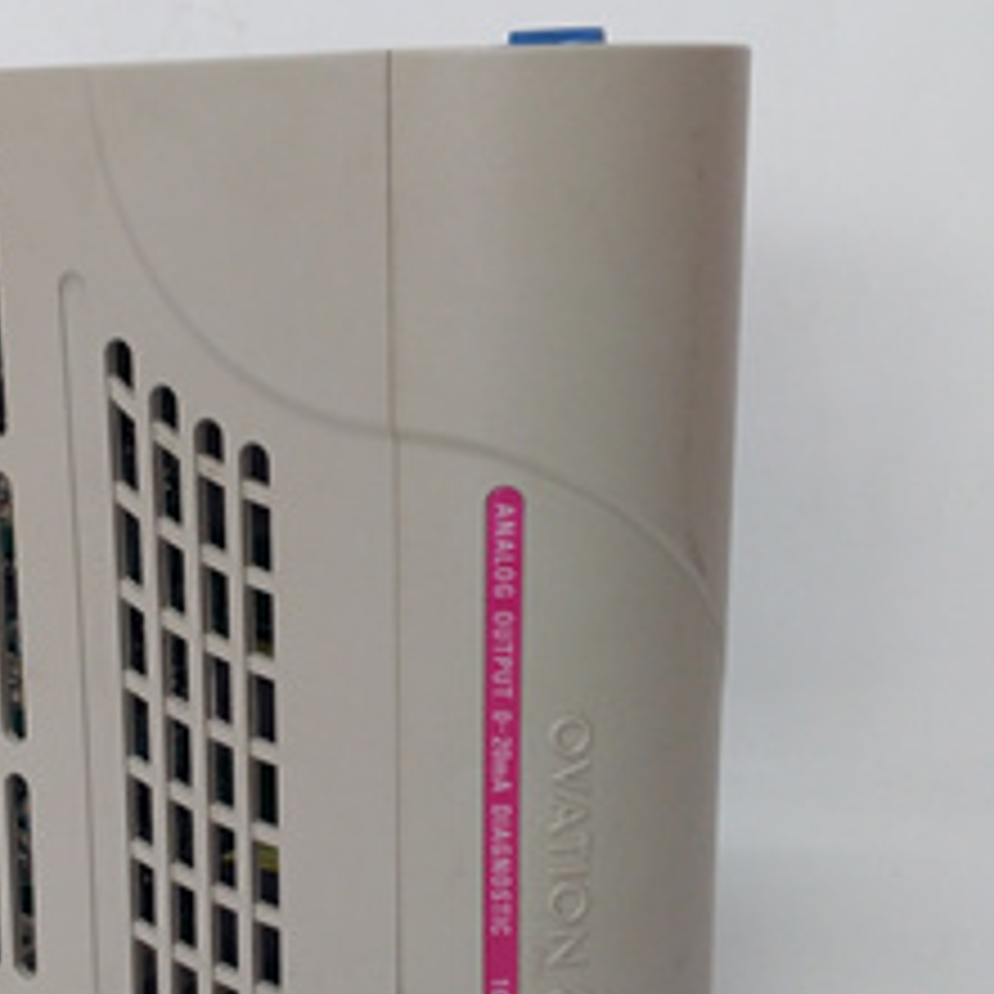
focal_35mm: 54
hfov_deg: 31.2
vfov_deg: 31.5
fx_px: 1754
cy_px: 605
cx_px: 274
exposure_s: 1/33
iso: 128
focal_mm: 3.79
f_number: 2
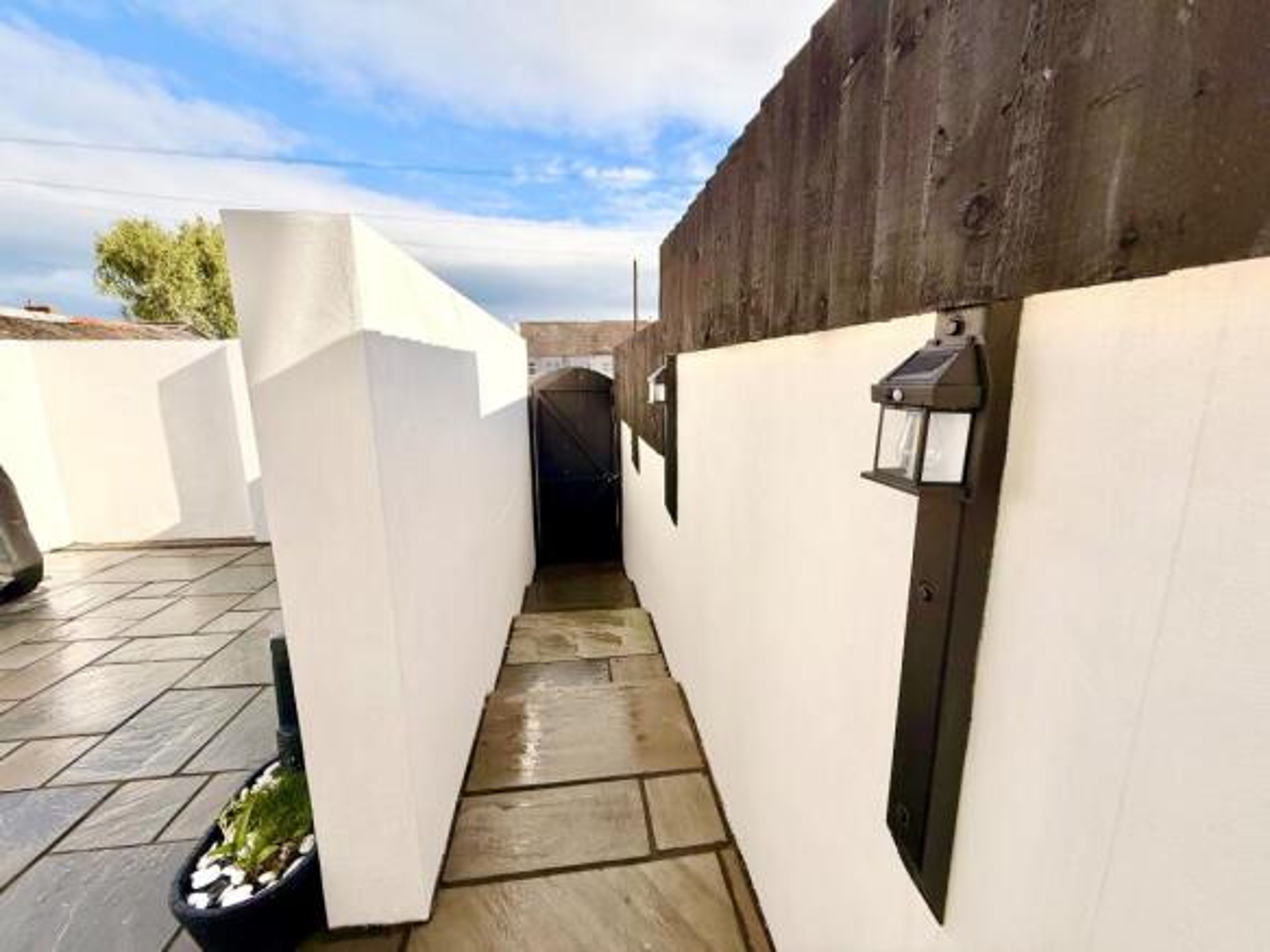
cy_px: 476
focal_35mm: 14
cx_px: 635
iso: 50
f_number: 2.2
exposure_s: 1/2024
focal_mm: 2.22
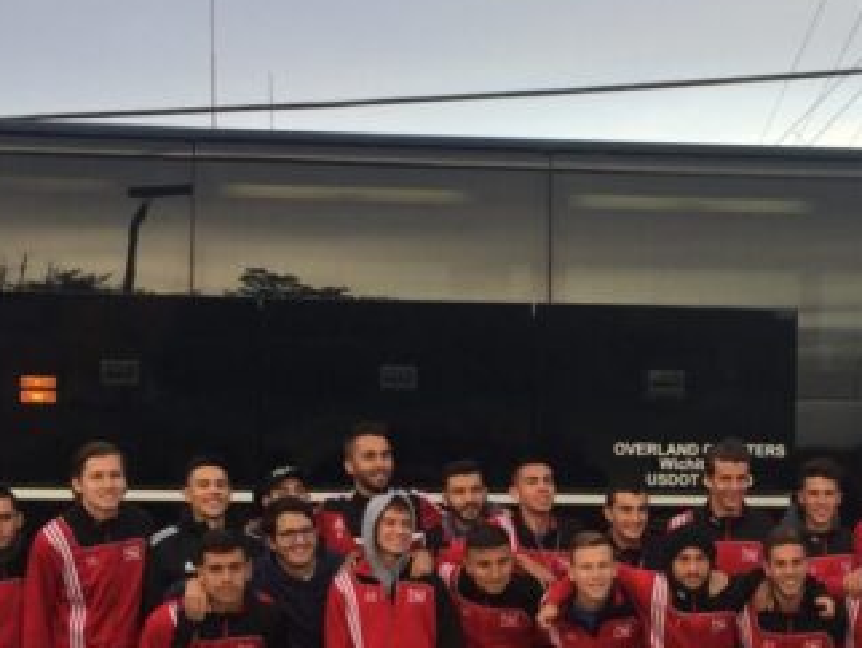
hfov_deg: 26.5
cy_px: 552
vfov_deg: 20.2
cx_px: 699
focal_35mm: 72
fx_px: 1794
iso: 32
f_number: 2.2
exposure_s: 1/306
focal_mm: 4.15
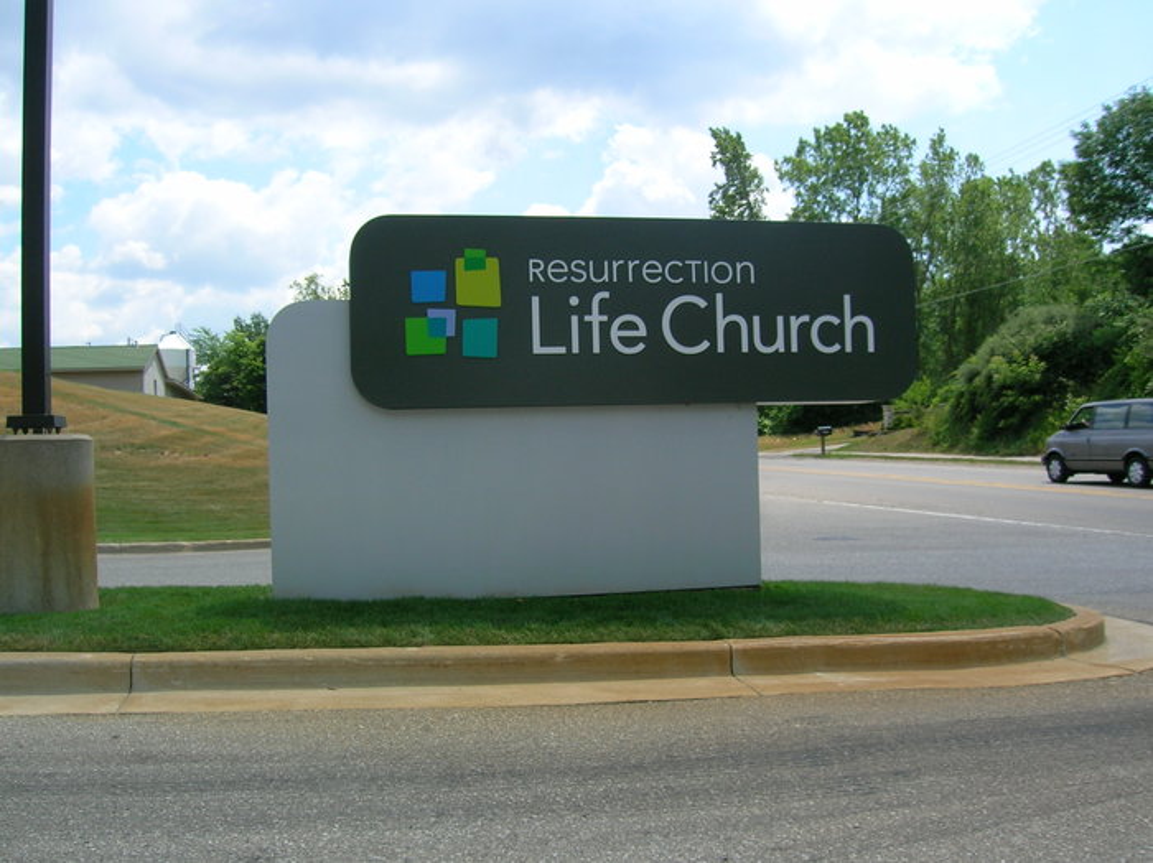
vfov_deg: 41.7
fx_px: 1132
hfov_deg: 54.0
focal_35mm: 34
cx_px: 576
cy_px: 432
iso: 50
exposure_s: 1/346
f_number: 4.9
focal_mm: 5.7
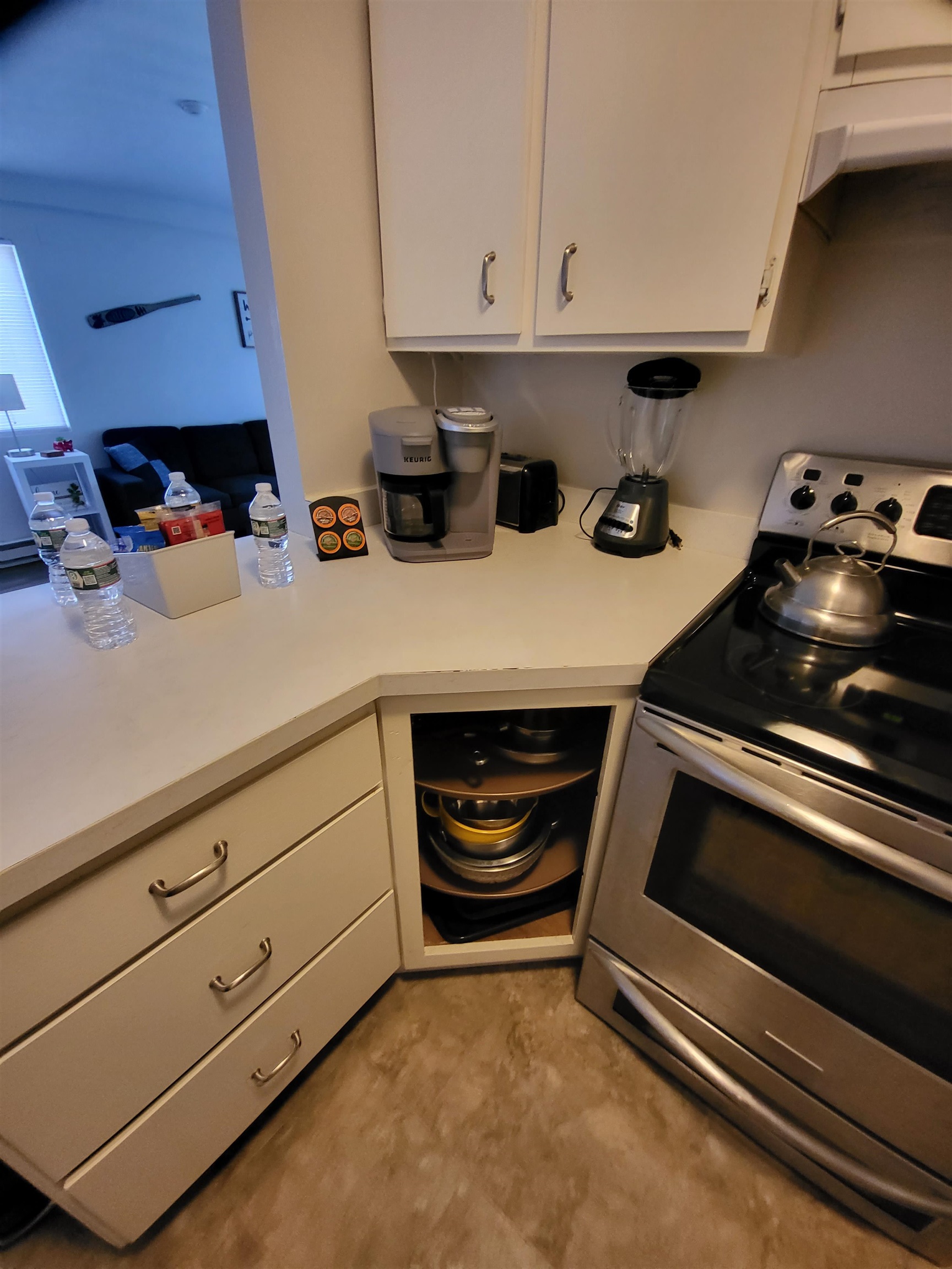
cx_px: 476
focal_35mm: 13
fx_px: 477
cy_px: 634
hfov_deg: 89.9
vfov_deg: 106.2
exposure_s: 1/30
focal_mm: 1.74
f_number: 2.2
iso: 400
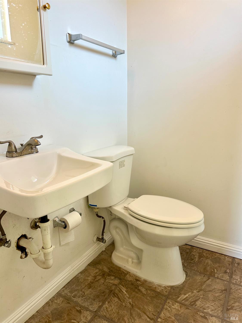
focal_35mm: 24
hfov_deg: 56.8
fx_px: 224
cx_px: 121
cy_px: 162
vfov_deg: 71.6
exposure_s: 1/120
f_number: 1.78
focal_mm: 6.86
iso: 100
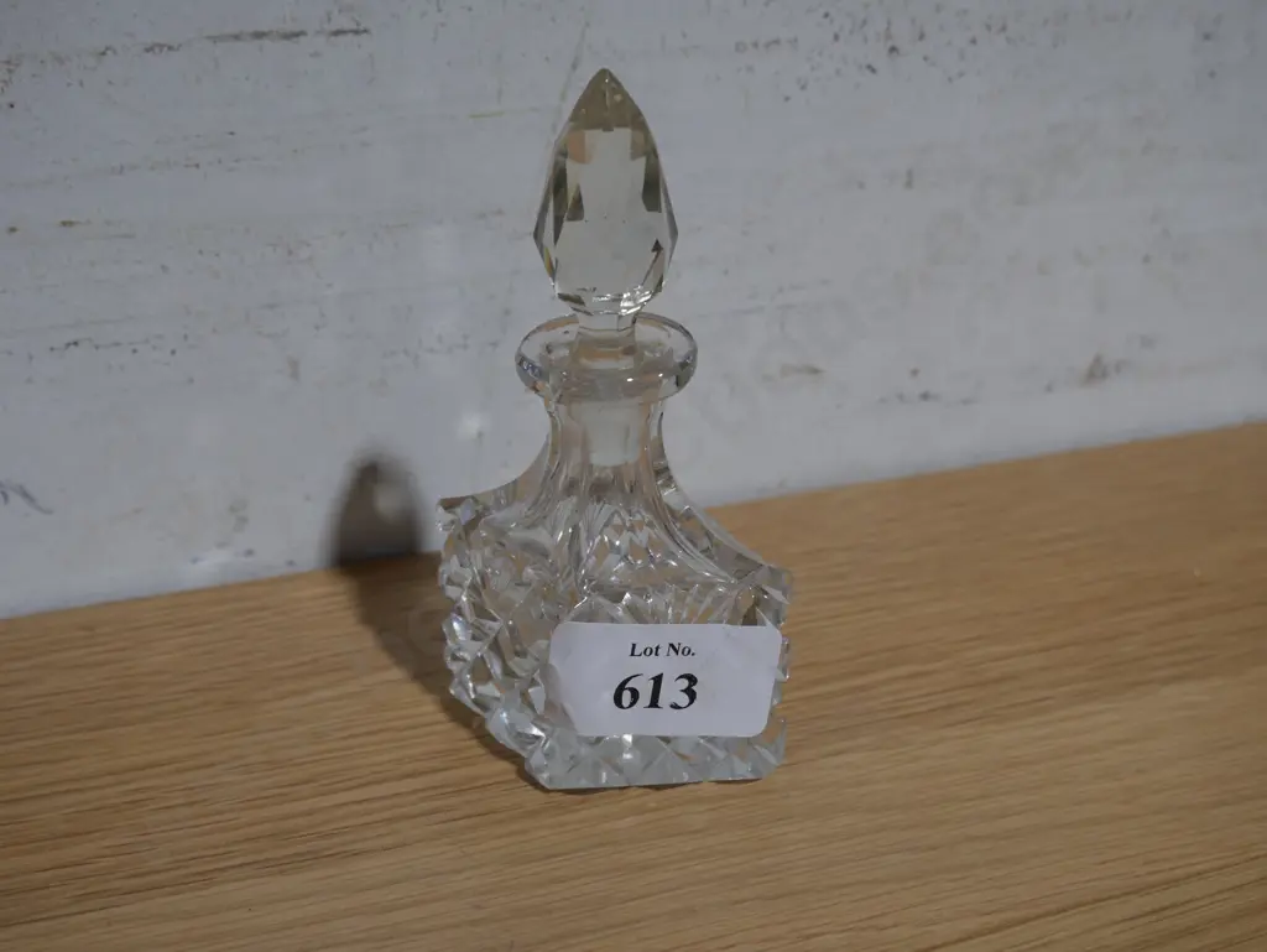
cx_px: 634
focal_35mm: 48
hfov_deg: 39.6
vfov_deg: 30.3
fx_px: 1758
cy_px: 476
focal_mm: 24
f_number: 5.2
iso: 250
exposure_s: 1/60
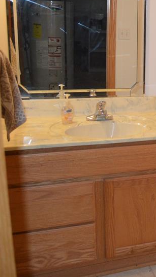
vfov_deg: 39.2
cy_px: 133
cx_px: 235
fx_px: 390
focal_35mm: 53
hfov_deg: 19.6
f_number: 3.5
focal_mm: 18
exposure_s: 1/60
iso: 1000
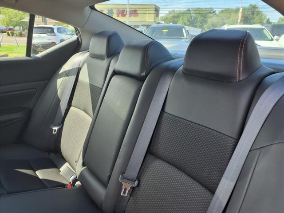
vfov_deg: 51.4
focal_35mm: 27
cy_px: 106
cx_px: 142
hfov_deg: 65.3
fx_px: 222
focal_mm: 3.58
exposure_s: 1/204
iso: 40
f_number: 1.9
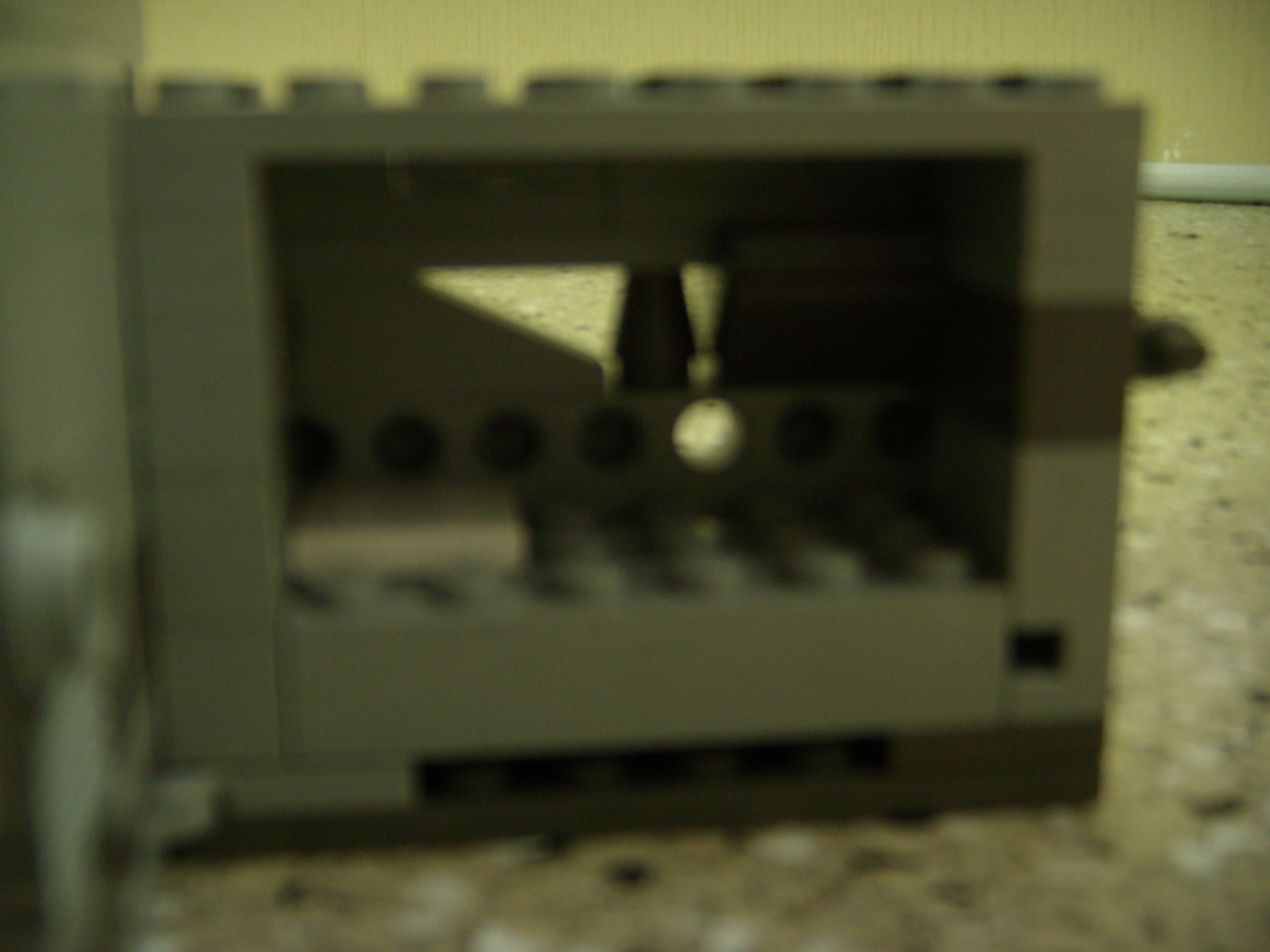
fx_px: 1614
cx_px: 635
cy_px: 476
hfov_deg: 42.9
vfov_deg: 32.9
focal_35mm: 44
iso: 122
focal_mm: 7.2
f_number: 3.6
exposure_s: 1/4
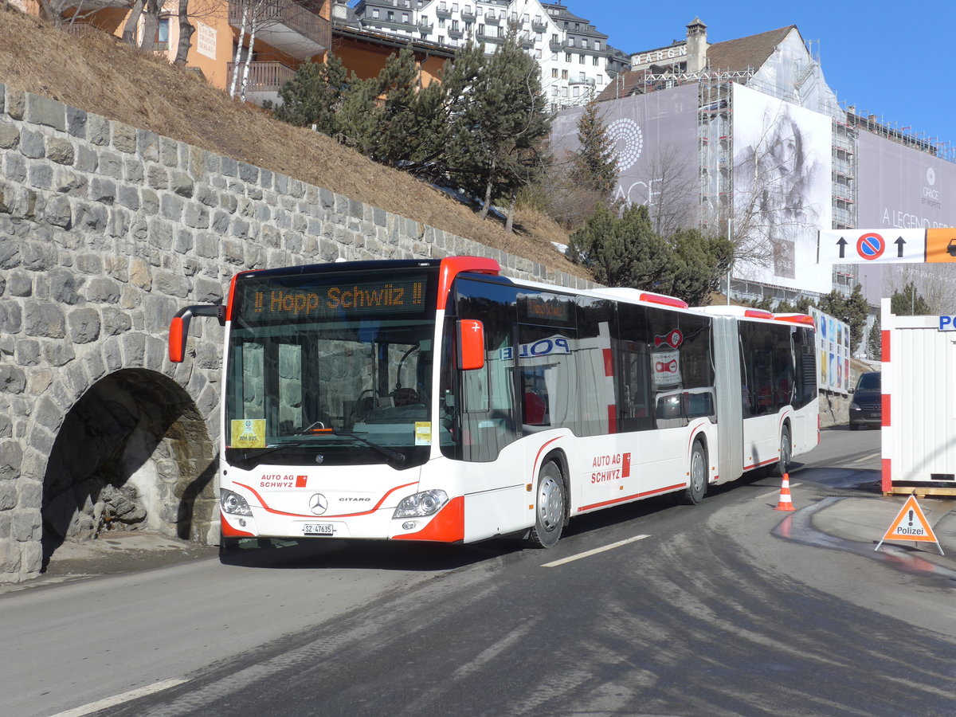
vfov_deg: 28.0
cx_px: 478
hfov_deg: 36.8
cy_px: 358
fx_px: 1436
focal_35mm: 52
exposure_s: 1/1600
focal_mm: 10.7
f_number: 3.3
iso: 80
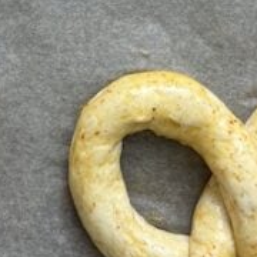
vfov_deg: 14.0
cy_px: -56
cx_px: 51
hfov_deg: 14.3
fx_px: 1016
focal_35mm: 121
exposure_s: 1/51
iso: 160
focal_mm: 6.76
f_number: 1.78
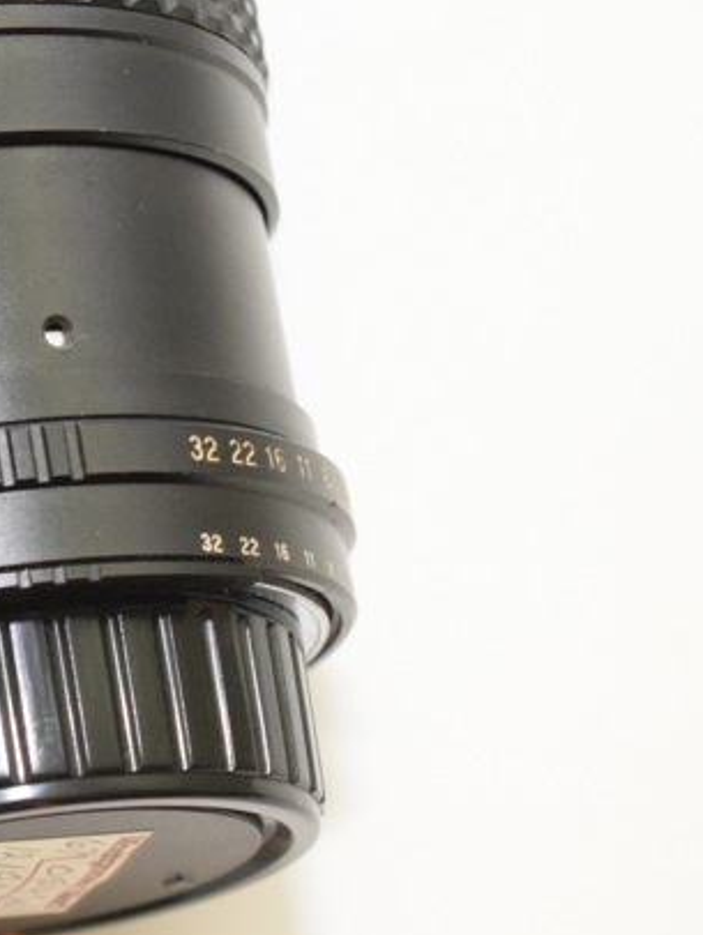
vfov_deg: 10.1
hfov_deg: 7.5
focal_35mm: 195
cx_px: -371
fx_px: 5280
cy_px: 485
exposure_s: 1/60
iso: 3200
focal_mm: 55
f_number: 5.6
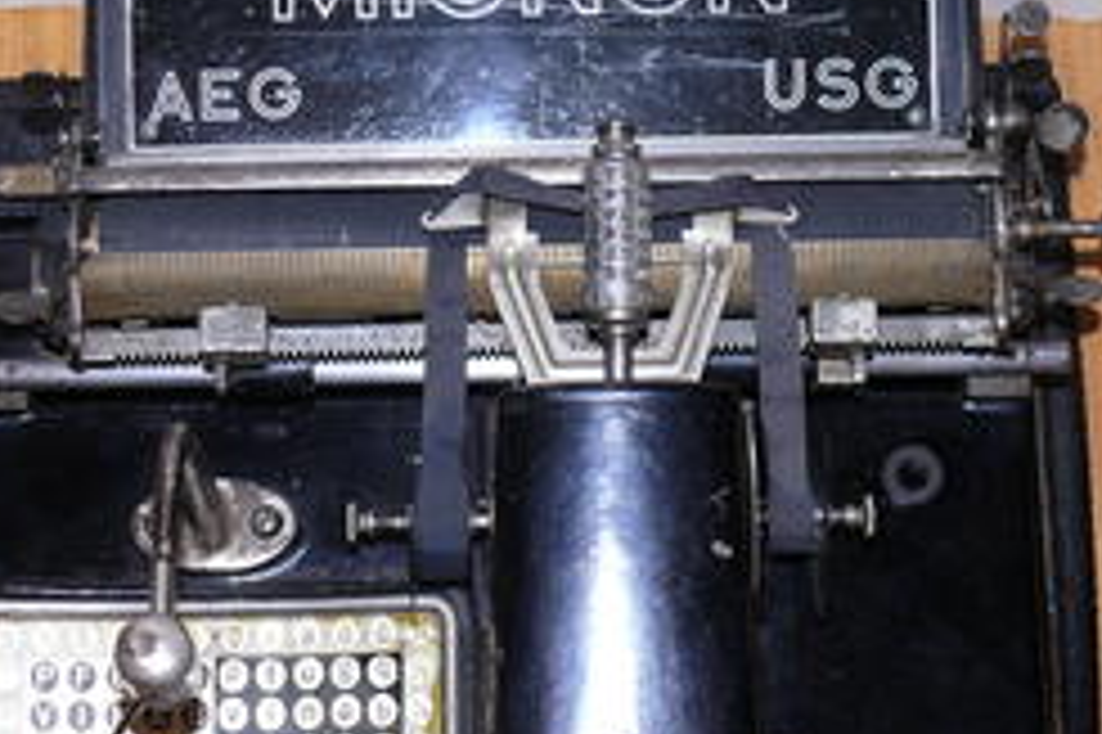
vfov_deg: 14.4
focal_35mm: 95
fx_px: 2906
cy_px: 459
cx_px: 495
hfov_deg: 21.5
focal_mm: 11.9
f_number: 3.2
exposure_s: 1/30
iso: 100
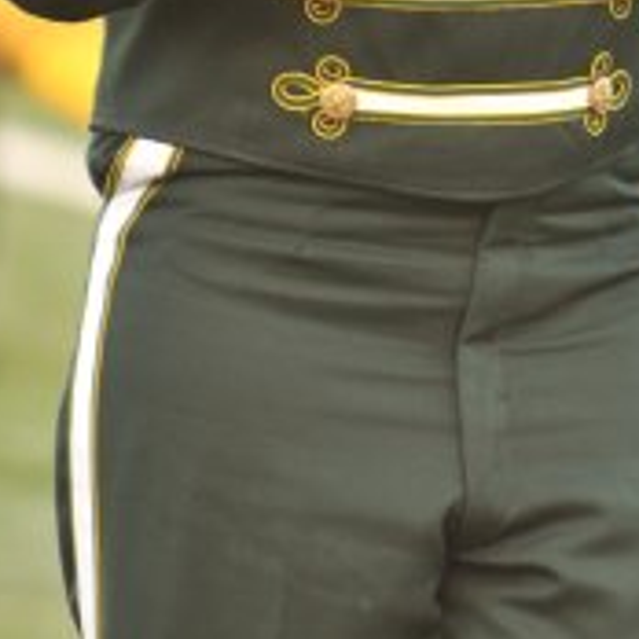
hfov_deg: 2.0
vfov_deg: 2.0
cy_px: -95
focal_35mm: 876
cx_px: 527
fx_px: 18295
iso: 200
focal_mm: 200
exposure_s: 1/200
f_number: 2.8
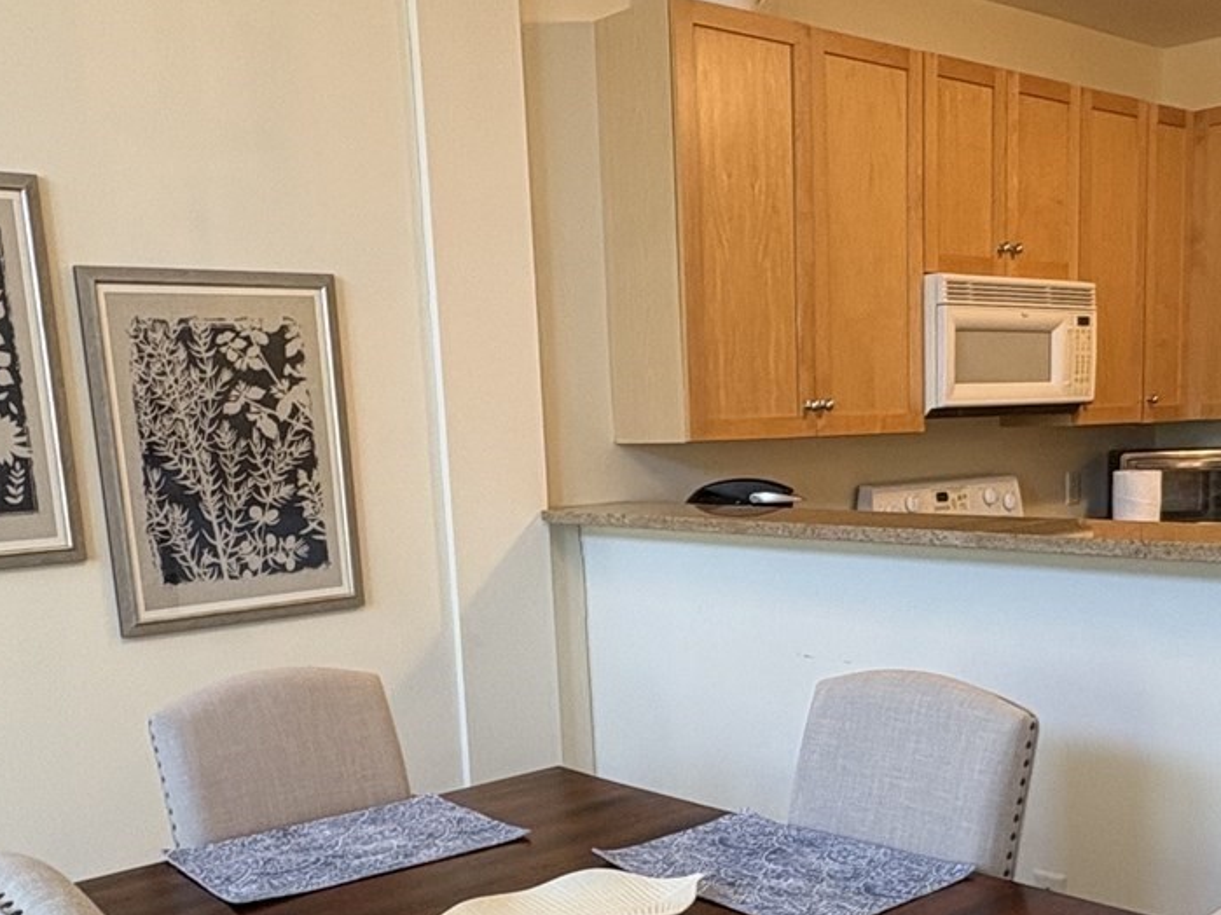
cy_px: 695
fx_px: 1446
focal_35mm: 41
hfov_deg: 45.4
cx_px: 760
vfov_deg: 34.3
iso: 125
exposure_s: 1/60
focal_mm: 2.22
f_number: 2.2
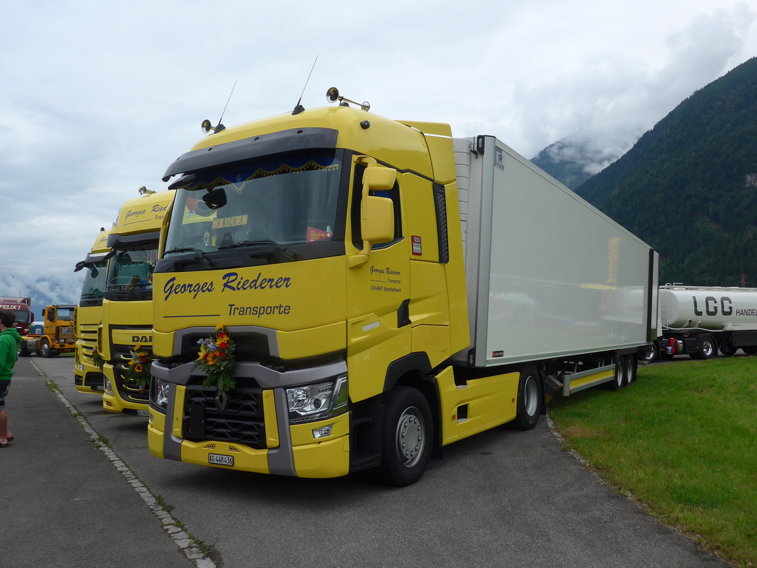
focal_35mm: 29
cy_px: 284
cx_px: 378
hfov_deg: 61.7
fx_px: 634
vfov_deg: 48.2
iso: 80
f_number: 2.8
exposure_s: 1/800
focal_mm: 6
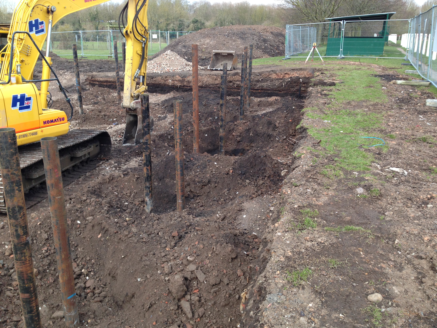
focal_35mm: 33
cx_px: 218
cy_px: 164
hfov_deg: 55.4
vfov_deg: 42.9
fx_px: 417
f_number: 2.4
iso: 50
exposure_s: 1/249
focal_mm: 4.13
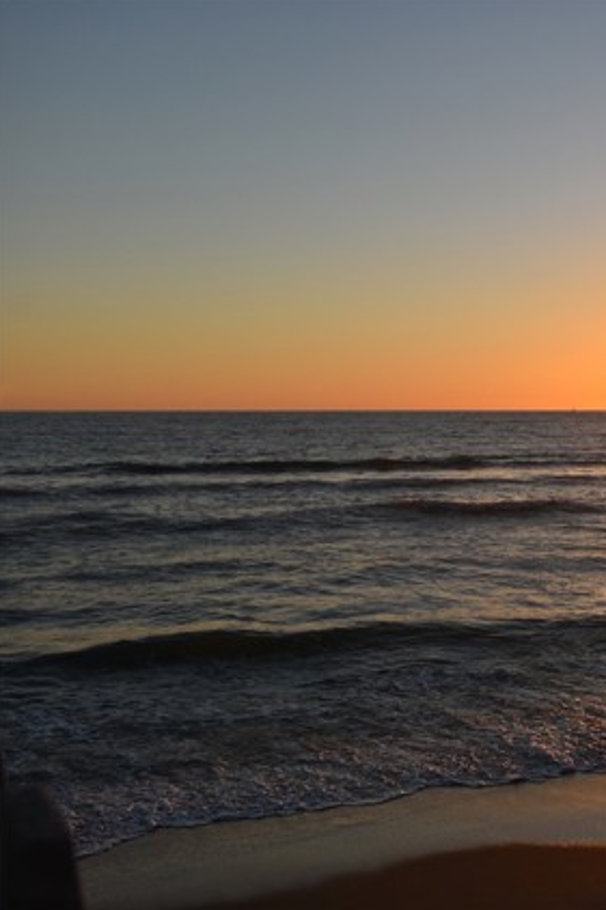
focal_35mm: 48
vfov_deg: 41.3
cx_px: 686
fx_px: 1207
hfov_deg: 25.8
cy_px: 452
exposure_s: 1/320
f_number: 9
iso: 100
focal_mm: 21
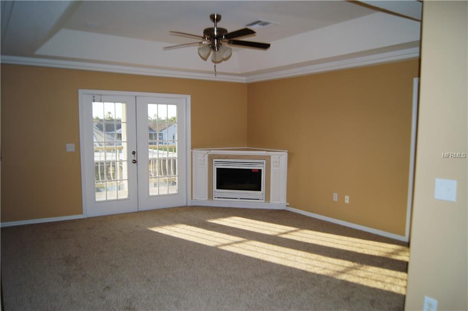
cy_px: 156
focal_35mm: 39
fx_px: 506
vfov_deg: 34.1
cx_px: 234
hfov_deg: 49.6
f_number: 4.5
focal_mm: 26
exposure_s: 1/160
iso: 100
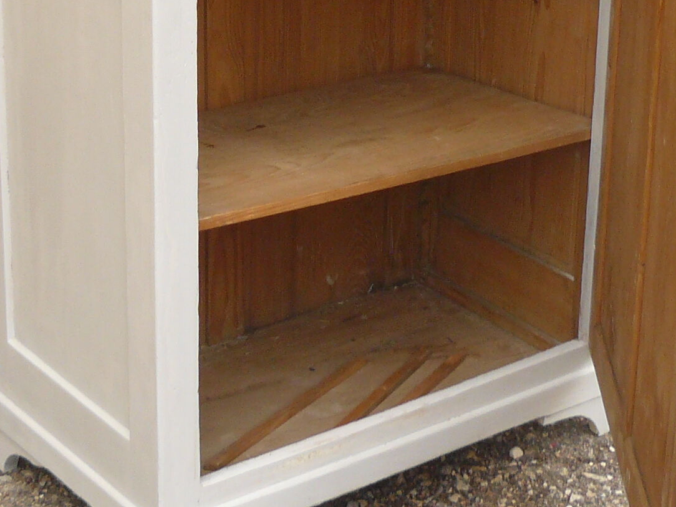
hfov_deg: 19.2
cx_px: 264
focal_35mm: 102
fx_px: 1992
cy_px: -52
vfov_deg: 14.2
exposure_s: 1/60
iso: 100
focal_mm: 6
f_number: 2.8
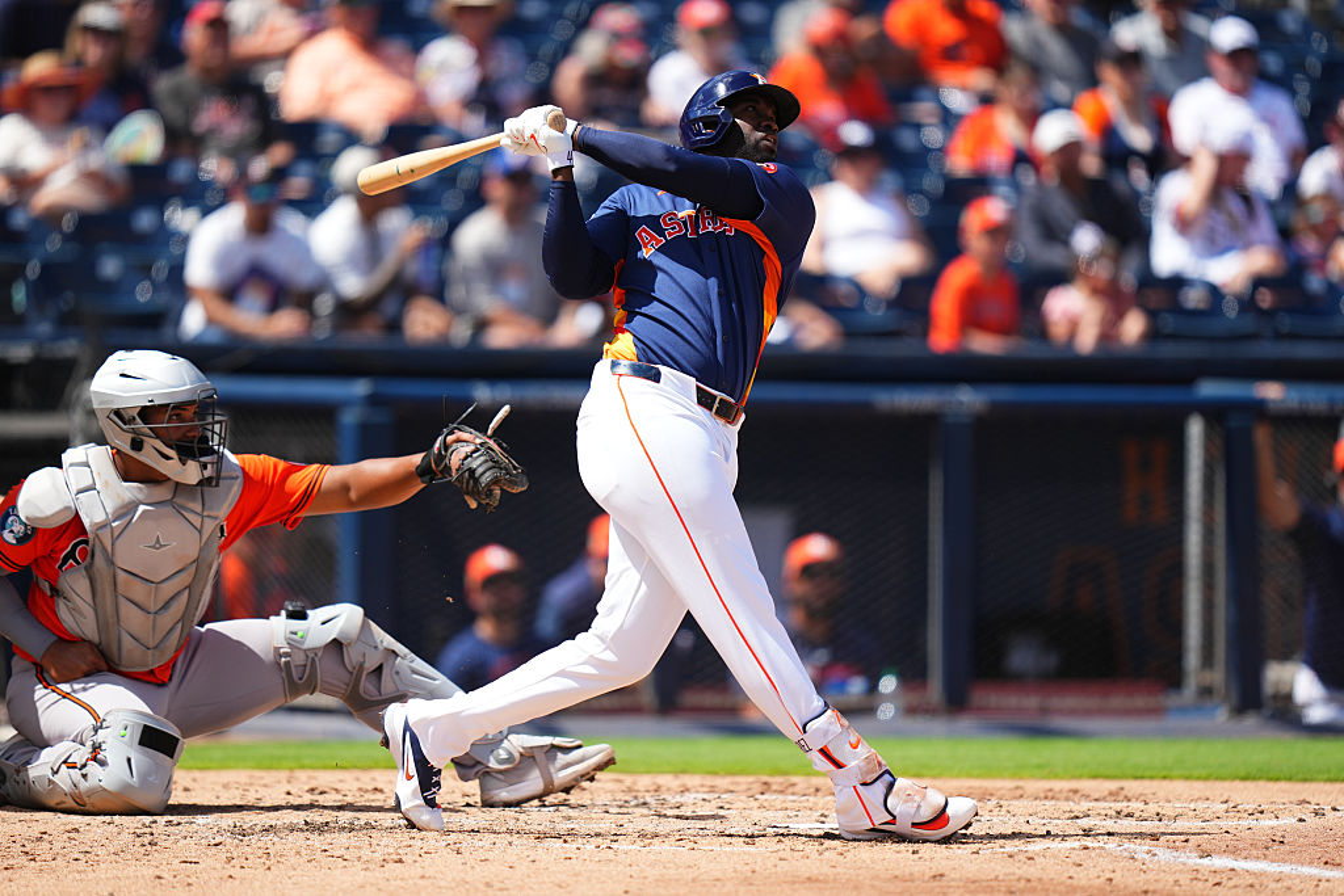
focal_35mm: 400
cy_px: 448
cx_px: 672
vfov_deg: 3.4
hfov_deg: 5.2
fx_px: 14934
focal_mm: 400
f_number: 2.8
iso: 320
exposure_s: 1/4000
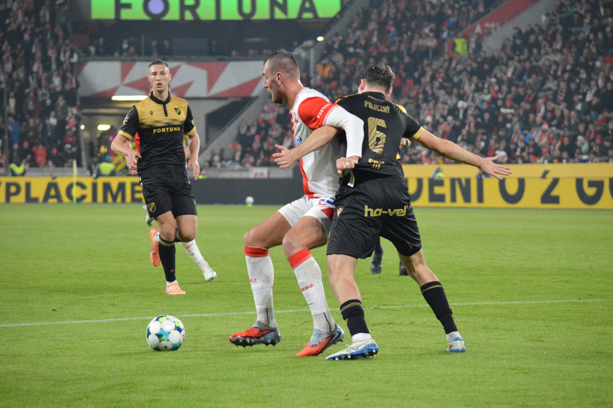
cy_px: 204
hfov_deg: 10.2
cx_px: 306
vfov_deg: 6.8
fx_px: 3445
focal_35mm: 202
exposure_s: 1/640
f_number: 4.8
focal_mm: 135
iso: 3200
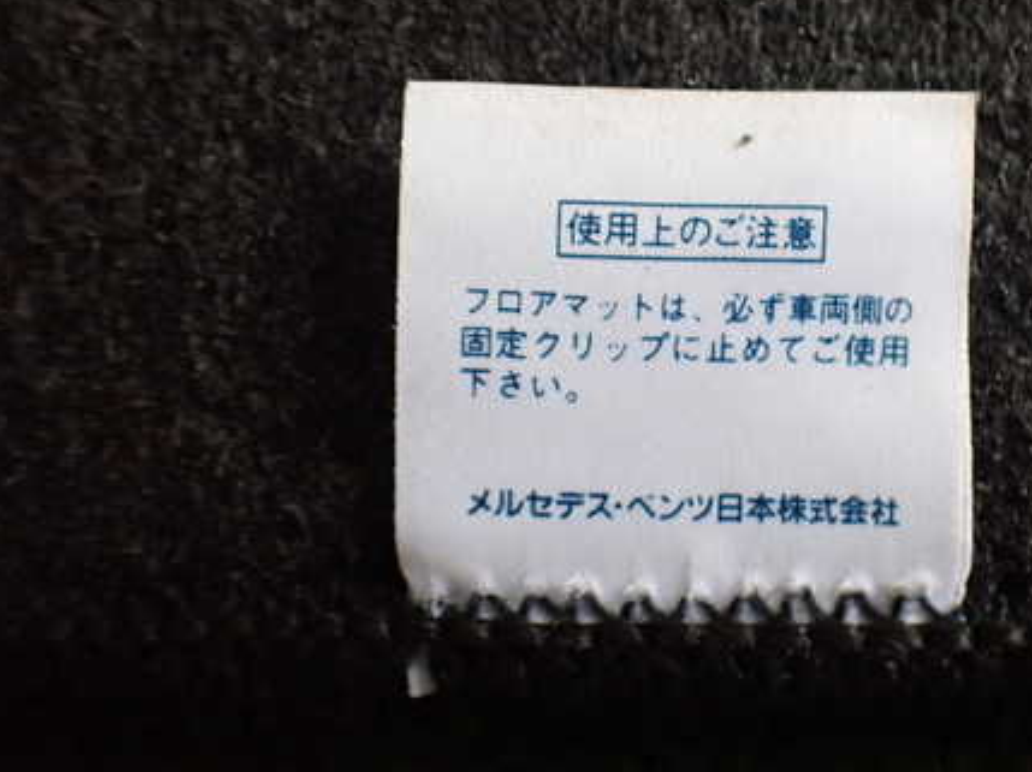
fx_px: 1251
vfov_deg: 34.2
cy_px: 315
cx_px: 710
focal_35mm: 42
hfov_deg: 44.0
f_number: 2.3
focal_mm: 5.4
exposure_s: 1/125
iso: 500
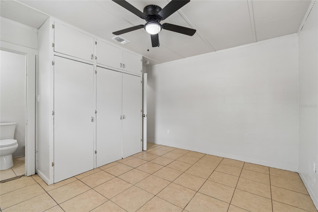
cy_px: 106
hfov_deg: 100.4
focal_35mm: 15
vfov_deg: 77.3
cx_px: 159
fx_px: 132
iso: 100
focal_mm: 10
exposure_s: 1/8
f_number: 7.1
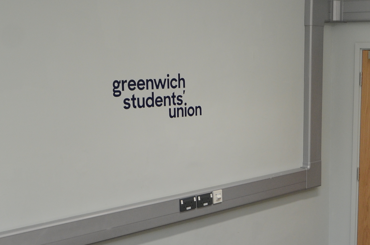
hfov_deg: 30.3
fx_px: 667
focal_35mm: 65
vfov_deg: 20.4
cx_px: 293
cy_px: 223
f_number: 4.5
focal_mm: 18
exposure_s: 1/100
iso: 500
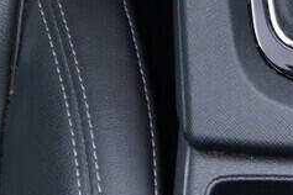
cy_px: 75
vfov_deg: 6.3
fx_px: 1782
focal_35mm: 219
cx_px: 404
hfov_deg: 9.2
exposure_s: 1/40
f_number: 2.8
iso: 320
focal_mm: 24
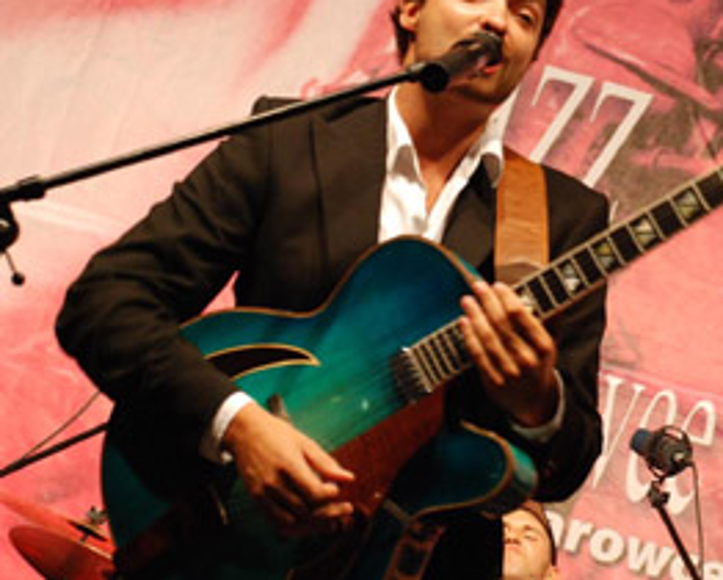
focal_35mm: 129
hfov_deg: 14.9
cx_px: 513
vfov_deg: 12.0
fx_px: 2762
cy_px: 236
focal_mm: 48
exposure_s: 1/20
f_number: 4.8
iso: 1000
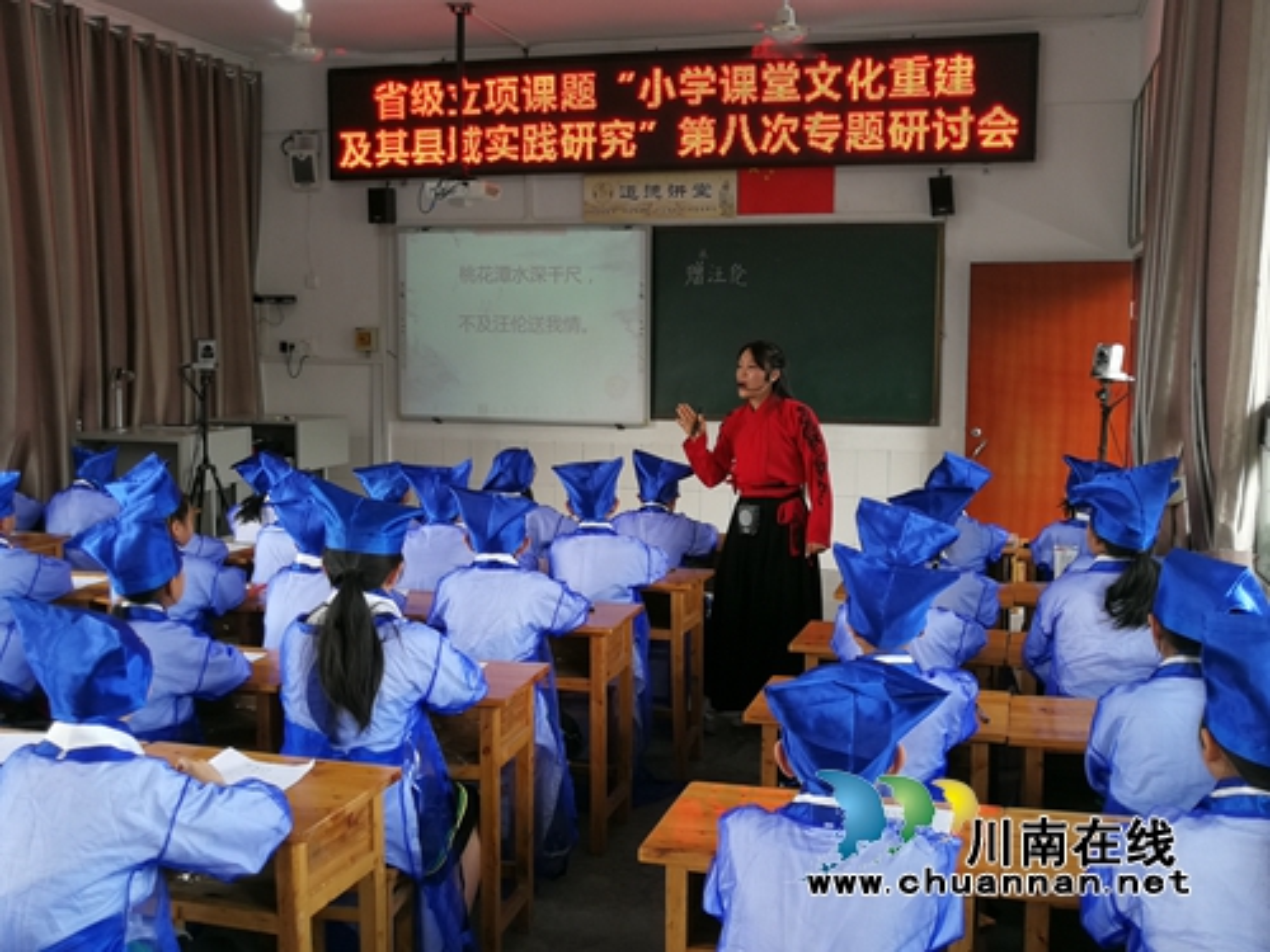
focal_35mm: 36
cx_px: 635
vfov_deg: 39.7
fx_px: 1321
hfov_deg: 51.4
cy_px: 476
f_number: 1.8
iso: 64
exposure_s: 1/60
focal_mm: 3.95
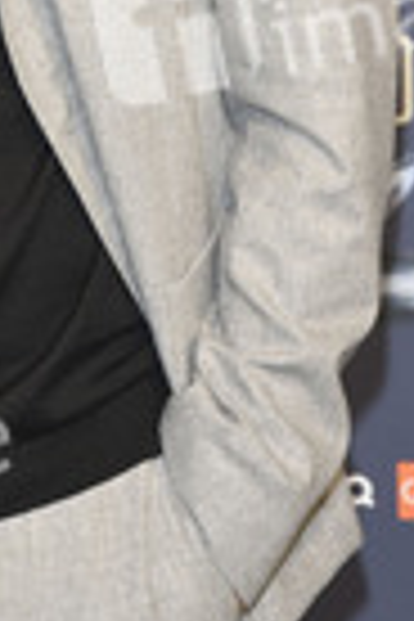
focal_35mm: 261
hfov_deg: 5.2
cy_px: -225
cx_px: -90
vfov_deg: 7.8
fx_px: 4502
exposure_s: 1/250
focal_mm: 90
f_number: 8
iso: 1250
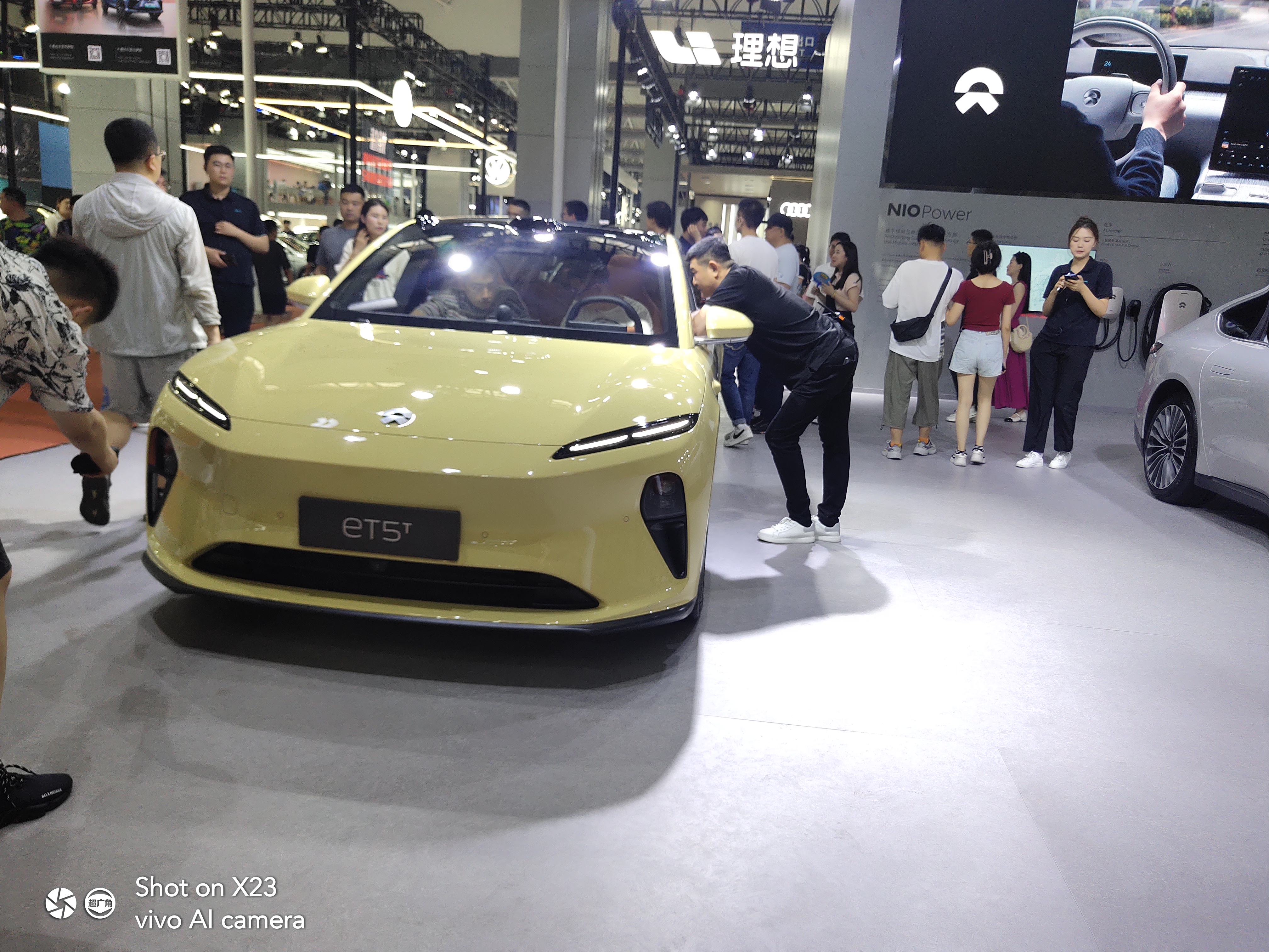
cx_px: 634
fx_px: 1063
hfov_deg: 61.7
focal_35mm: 29
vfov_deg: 48.2
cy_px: 476
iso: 99
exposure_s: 1/100
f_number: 1.8
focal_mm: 4.27
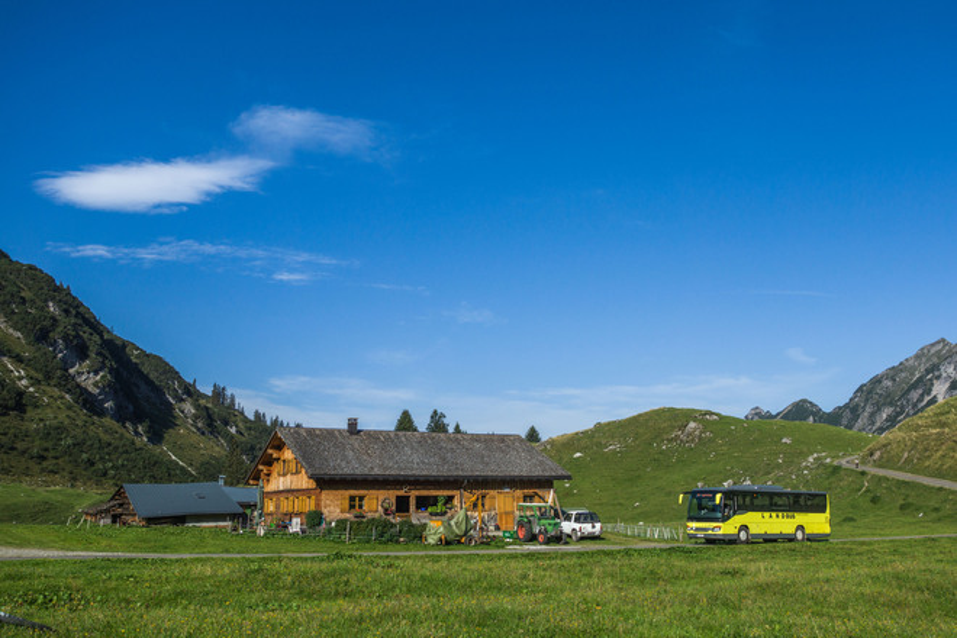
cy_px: 319
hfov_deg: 61.9
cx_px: 478
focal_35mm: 30
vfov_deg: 43.6
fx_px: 797
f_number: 3.5
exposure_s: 1/2000
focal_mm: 20
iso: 80
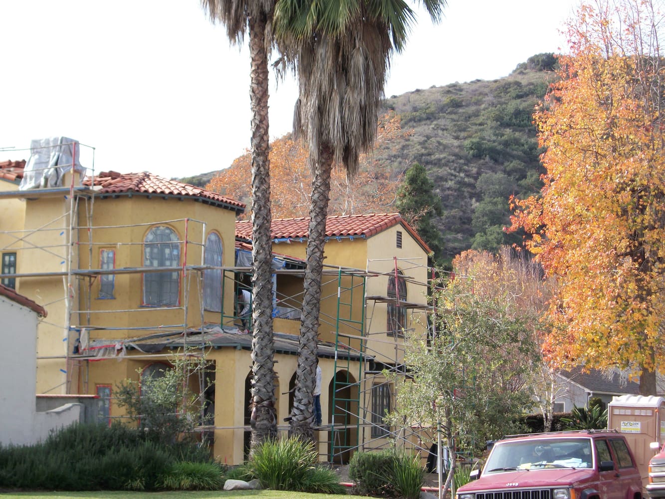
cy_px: 250
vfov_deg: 17.6
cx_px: 332
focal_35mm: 84
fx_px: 1614
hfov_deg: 23.3
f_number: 5.1
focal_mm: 15.1
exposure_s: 1/160
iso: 80
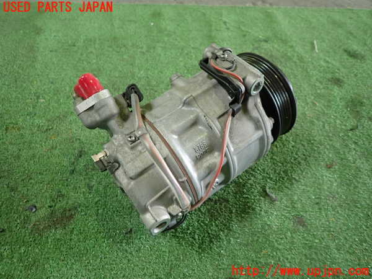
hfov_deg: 69.4
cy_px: 140
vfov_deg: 54.9
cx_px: 186
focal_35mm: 25
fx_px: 269
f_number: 2
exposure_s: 1/30
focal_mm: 4.5
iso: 250
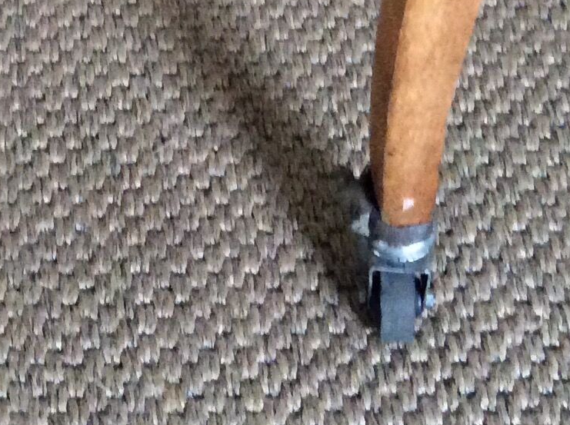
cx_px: -5
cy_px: -234
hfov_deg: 17.2
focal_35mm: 112
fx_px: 1841
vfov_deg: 12.5
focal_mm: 3.3
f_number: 2.4
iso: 320
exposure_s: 1/25
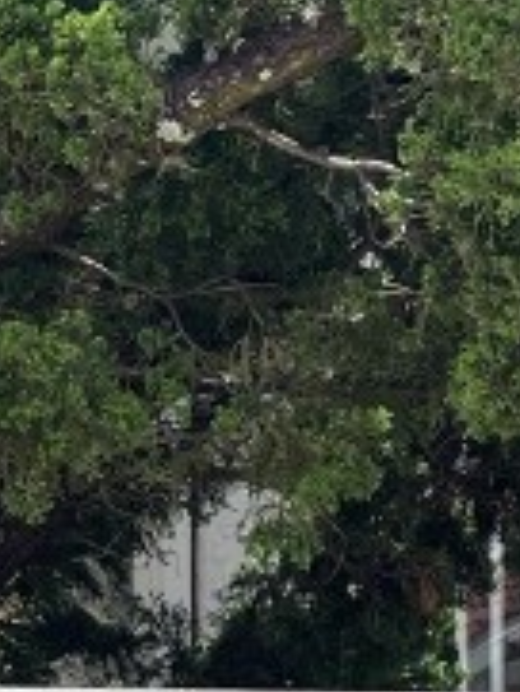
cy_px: 879
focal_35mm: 147
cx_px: -99
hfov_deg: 10.0
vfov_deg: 13.0
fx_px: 2941
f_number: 1.6
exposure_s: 1/1916
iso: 32
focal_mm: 4.2
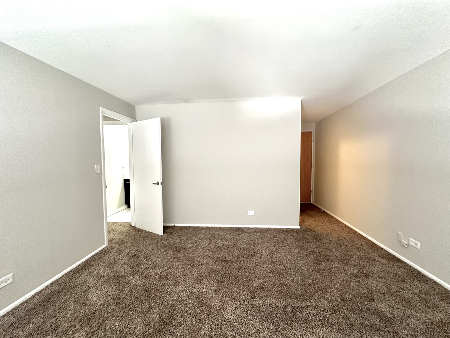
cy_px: 169
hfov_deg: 102.1
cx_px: 225
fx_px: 182
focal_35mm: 14
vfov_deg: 85.7
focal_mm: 2.22
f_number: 2.2
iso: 320
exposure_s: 1/60
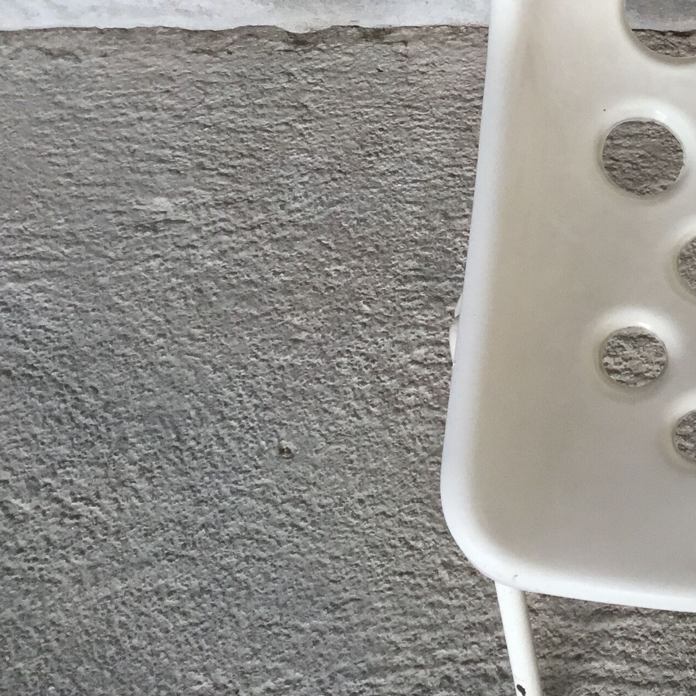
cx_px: 868
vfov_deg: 23.8
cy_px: 40
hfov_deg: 22.4
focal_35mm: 70
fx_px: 1592
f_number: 2.4
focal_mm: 3.3
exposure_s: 1/100
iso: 40
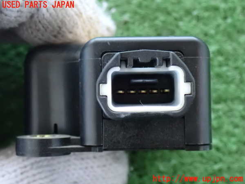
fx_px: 580
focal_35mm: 82
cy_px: 92
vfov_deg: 18.0
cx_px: 122
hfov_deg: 23.8
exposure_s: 1/13
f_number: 4.3
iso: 1600
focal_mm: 14.62
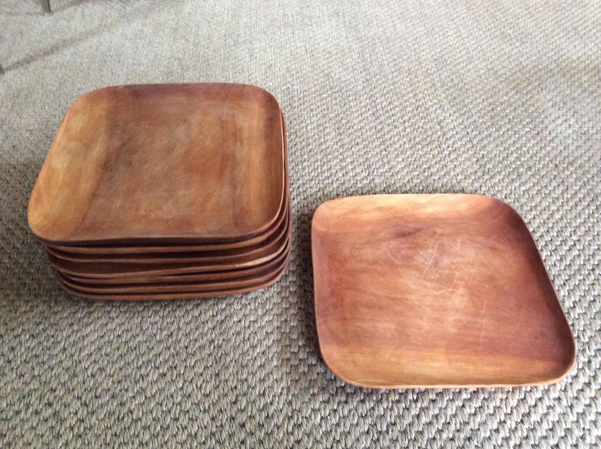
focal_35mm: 32
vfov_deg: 44.1
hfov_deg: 56.9
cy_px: 224
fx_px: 555
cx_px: 300
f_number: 2.4
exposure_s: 1/25
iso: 320
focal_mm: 3.3
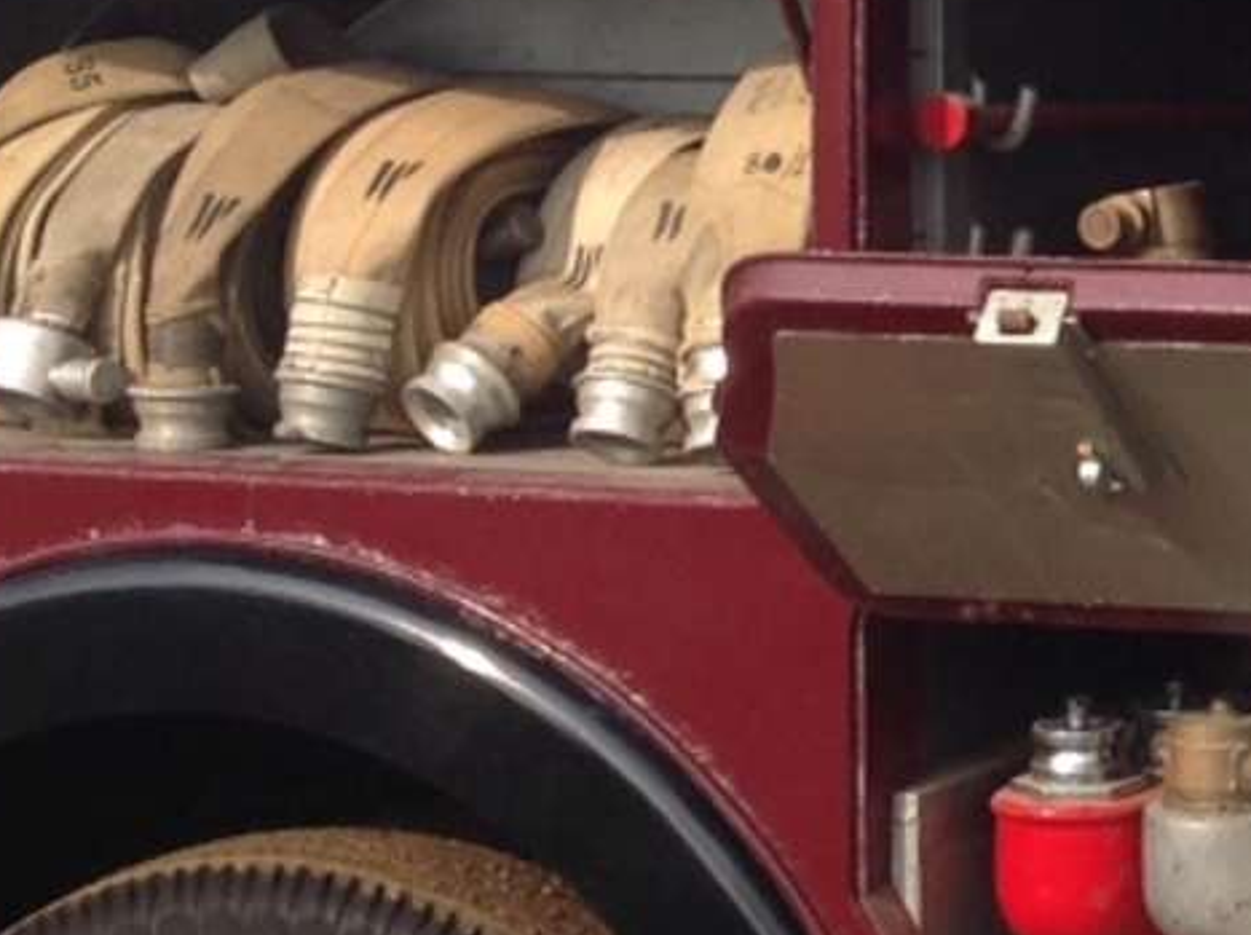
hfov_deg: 12.6
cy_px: 289
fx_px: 5414
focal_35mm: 150
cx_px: 1827
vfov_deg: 9.9
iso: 50
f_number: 2.4
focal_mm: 4.28
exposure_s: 1/840
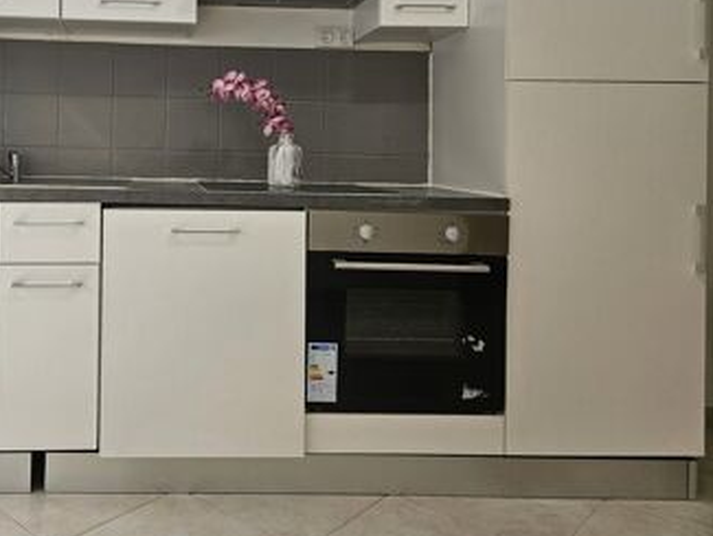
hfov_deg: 51.9
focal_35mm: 34
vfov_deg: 41.0
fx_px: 701
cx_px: 189
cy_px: 156
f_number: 1.8
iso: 80
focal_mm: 5.4
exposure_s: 1/100
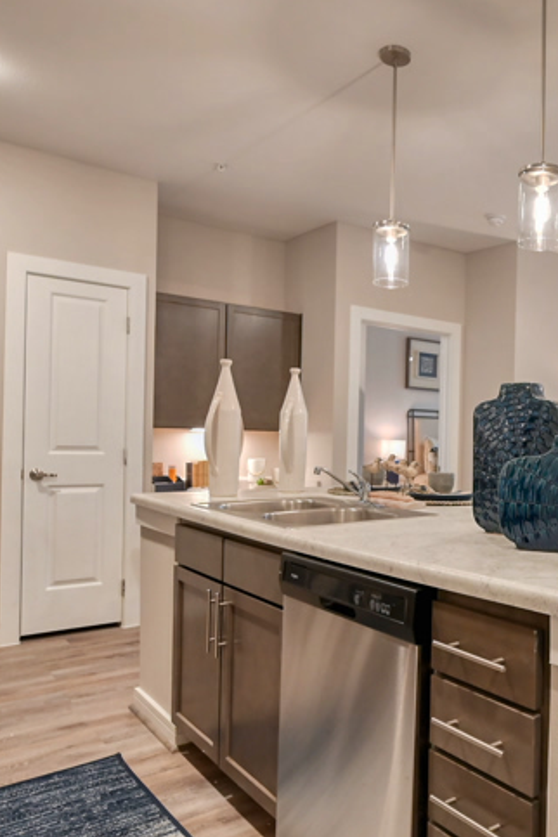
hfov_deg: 42.0
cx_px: 480
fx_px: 674
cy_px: 447
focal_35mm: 29
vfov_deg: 63.6
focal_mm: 14
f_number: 4
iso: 2000
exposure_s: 1/125
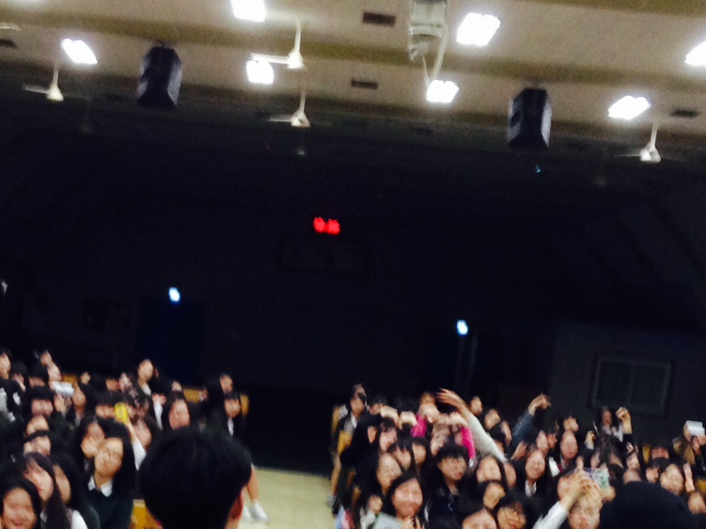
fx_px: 1835
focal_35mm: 90
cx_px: 193
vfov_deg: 15.9
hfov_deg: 21.6
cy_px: 594
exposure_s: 1/20
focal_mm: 4.12
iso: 125
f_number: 2.4
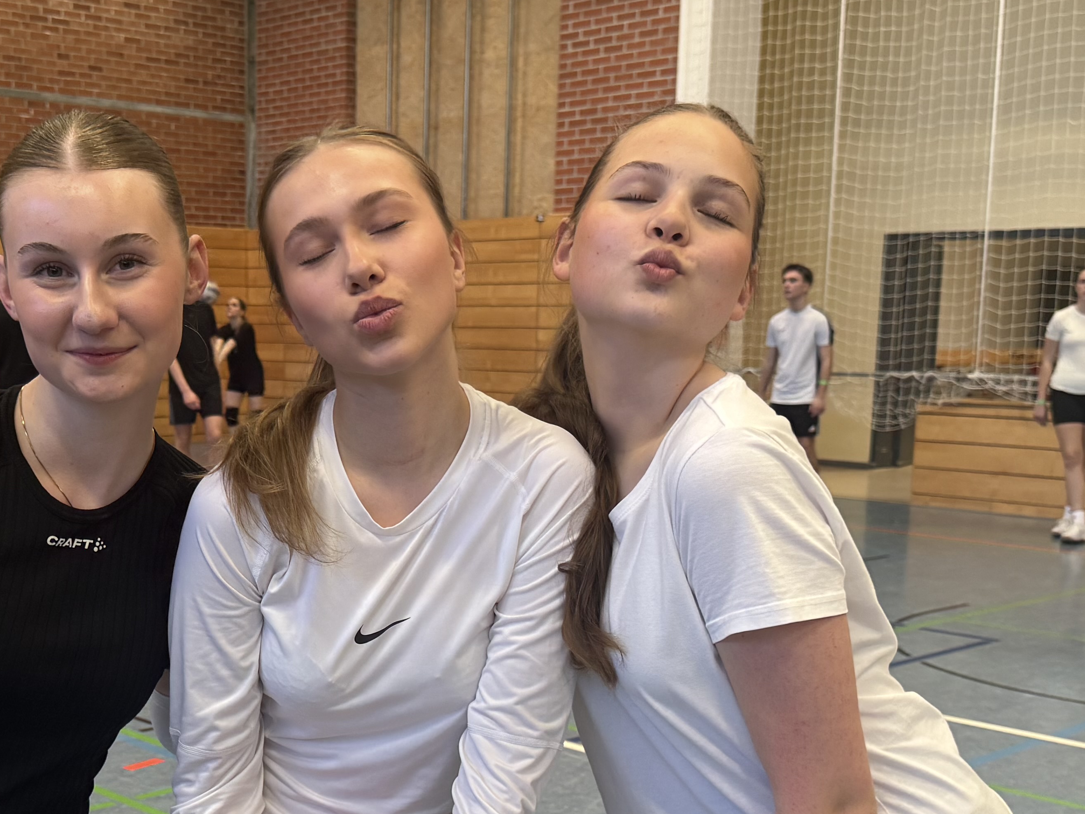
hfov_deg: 36.3
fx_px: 1630
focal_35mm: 52
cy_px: 581
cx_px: 340
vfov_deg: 27.7
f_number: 1.78
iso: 160
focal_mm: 6.76
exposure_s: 1/100
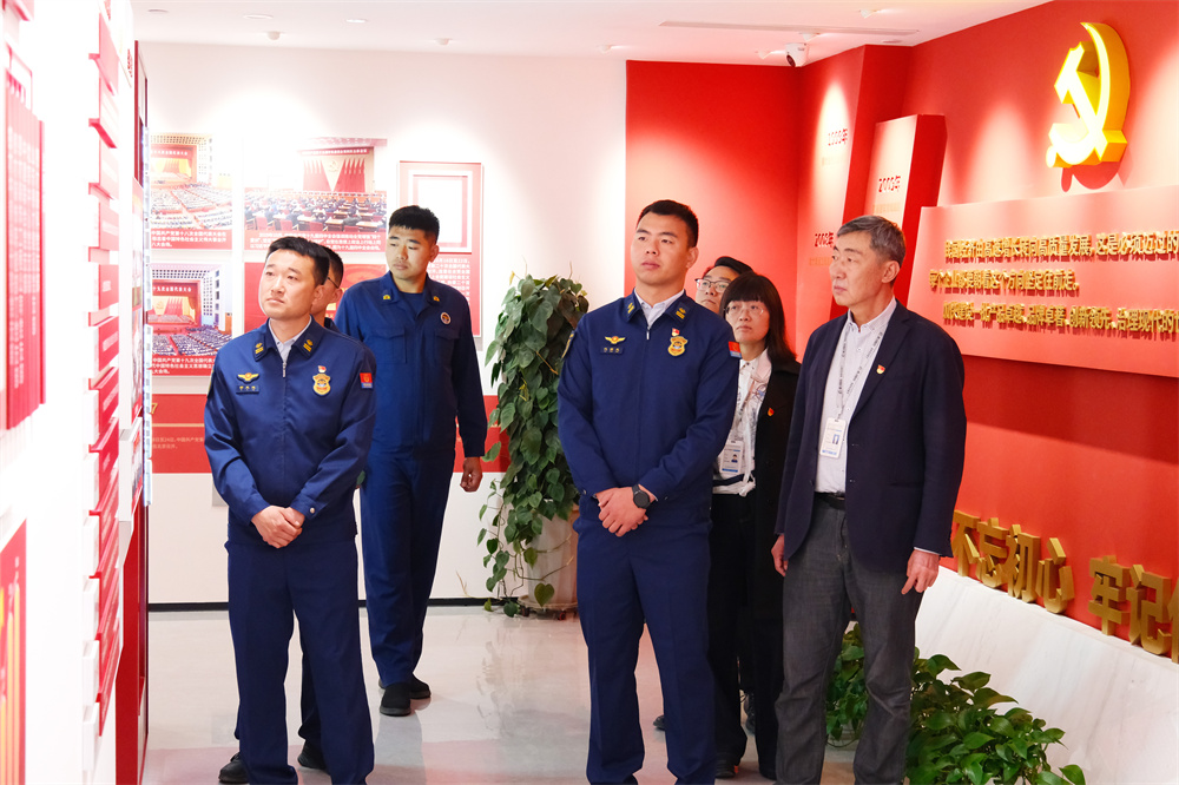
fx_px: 1571
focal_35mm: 48
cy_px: 392
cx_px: 590
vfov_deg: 28.1
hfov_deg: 41.1
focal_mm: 32.3
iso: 2500
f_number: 4
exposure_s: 1/200
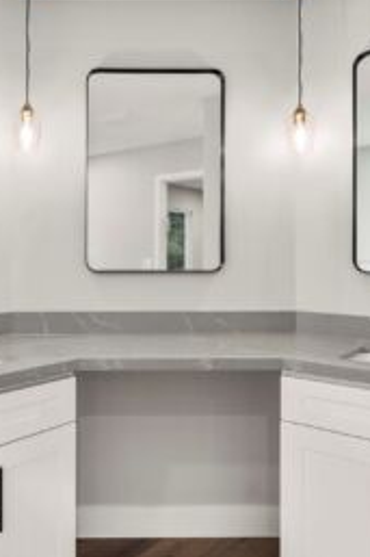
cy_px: 272
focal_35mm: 28
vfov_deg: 65.5
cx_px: 210
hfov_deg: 46.2
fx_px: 432
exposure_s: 1/60
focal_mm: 18
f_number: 7.1
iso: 200
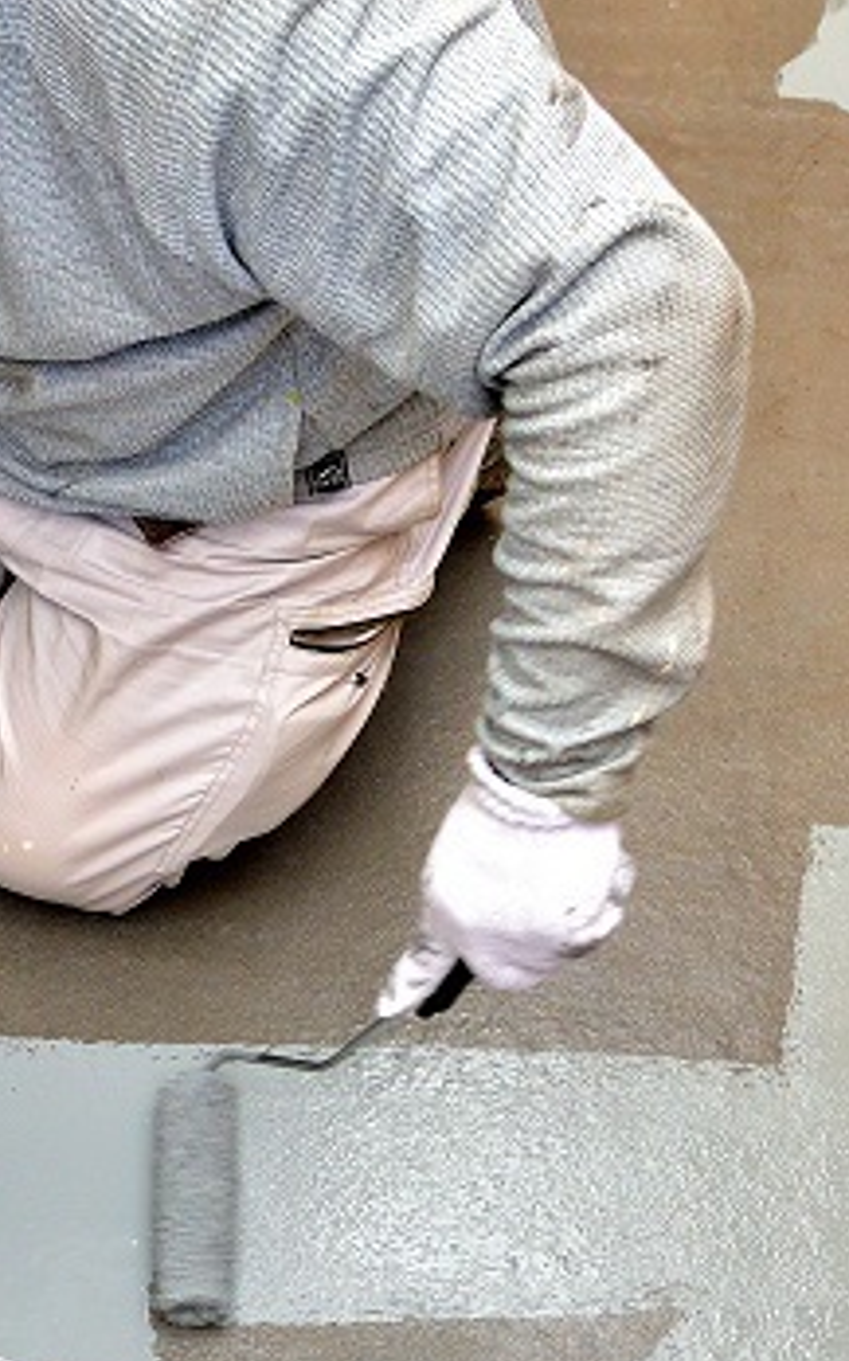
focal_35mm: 72
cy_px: 1183
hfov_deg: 17.4
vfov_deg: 27.7
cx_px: -129
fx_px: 2670
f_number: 7.1
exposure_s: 1/200
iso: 400
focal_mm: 24
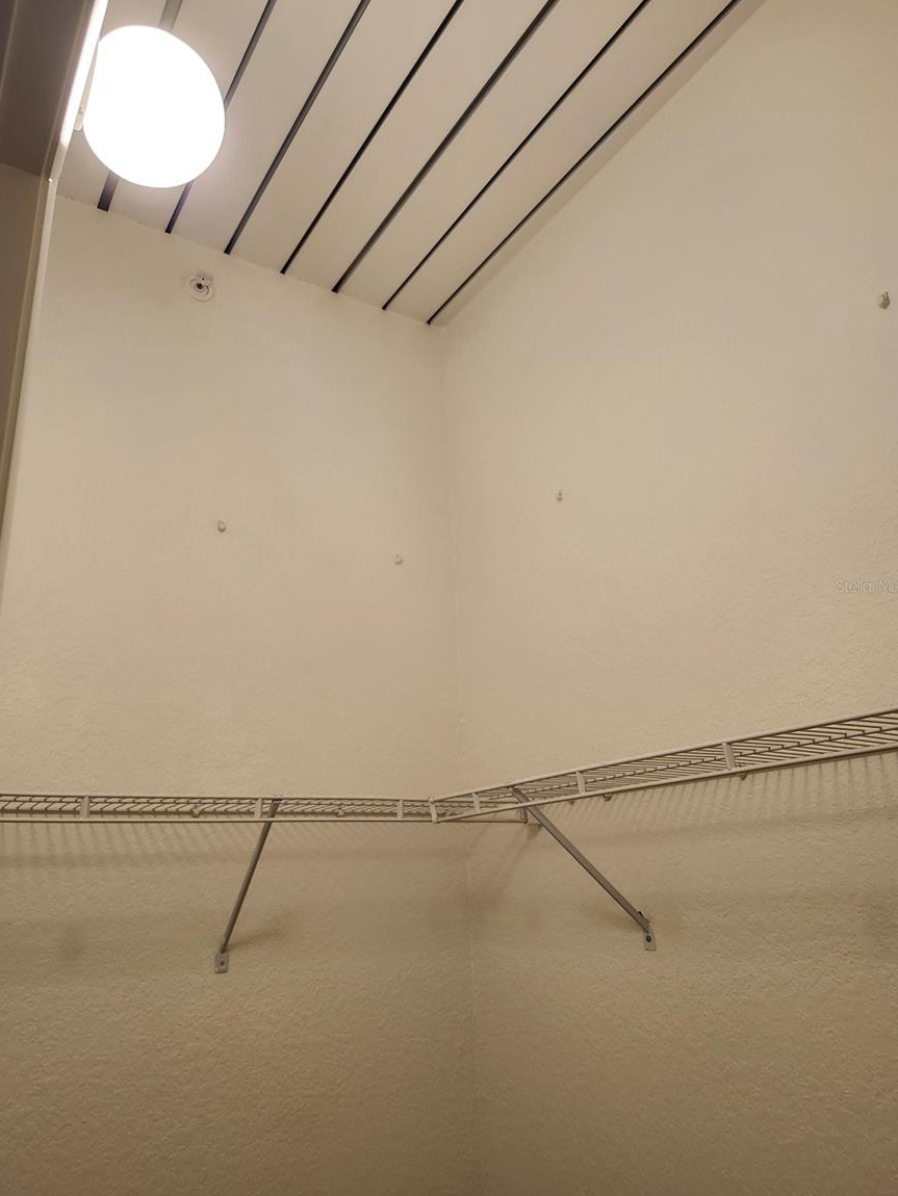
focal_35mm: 24
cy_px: 586
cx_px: 441
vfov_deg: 71.6
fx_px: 830
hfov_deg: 56.8
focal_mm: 5.54
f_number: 1.8
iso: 400
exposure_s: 1/120
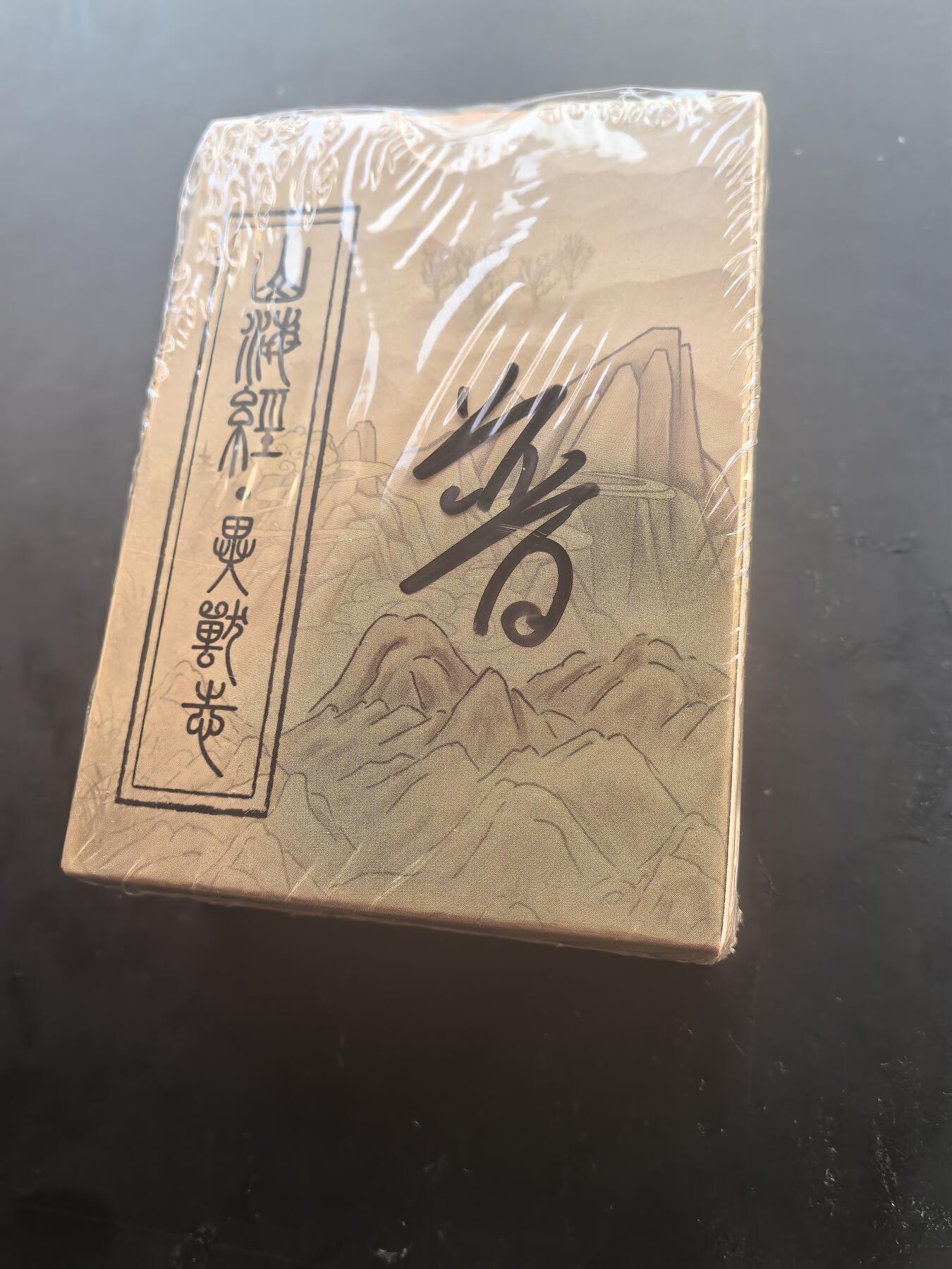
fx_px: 990
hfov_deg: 51.4
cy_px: 634
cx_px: 476
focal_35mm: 27
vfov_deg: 65.3
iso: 250
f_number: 2.8
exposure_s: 1/100
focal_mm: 5.75
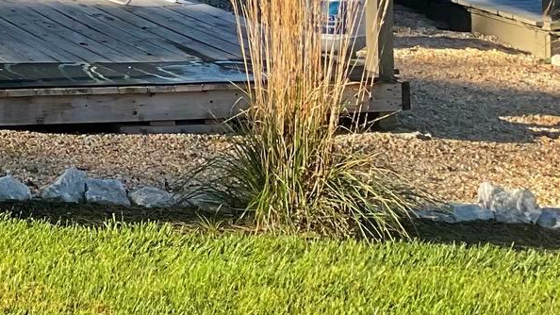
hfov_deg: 17.1
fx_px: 1618
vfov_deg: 10.2
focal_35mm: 109
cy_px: -321
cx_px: -350
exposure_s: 1/829
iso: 16
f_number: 1.8
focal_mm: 3
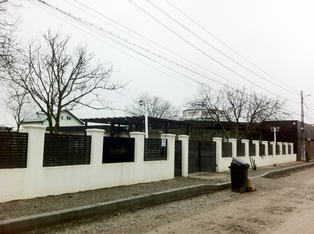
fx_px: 317
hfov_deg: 52.7
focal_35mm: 35
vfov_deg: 40.6
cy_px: 117
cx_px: 157
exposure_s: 1/479
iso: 80
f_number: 2.8
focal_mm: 3.85
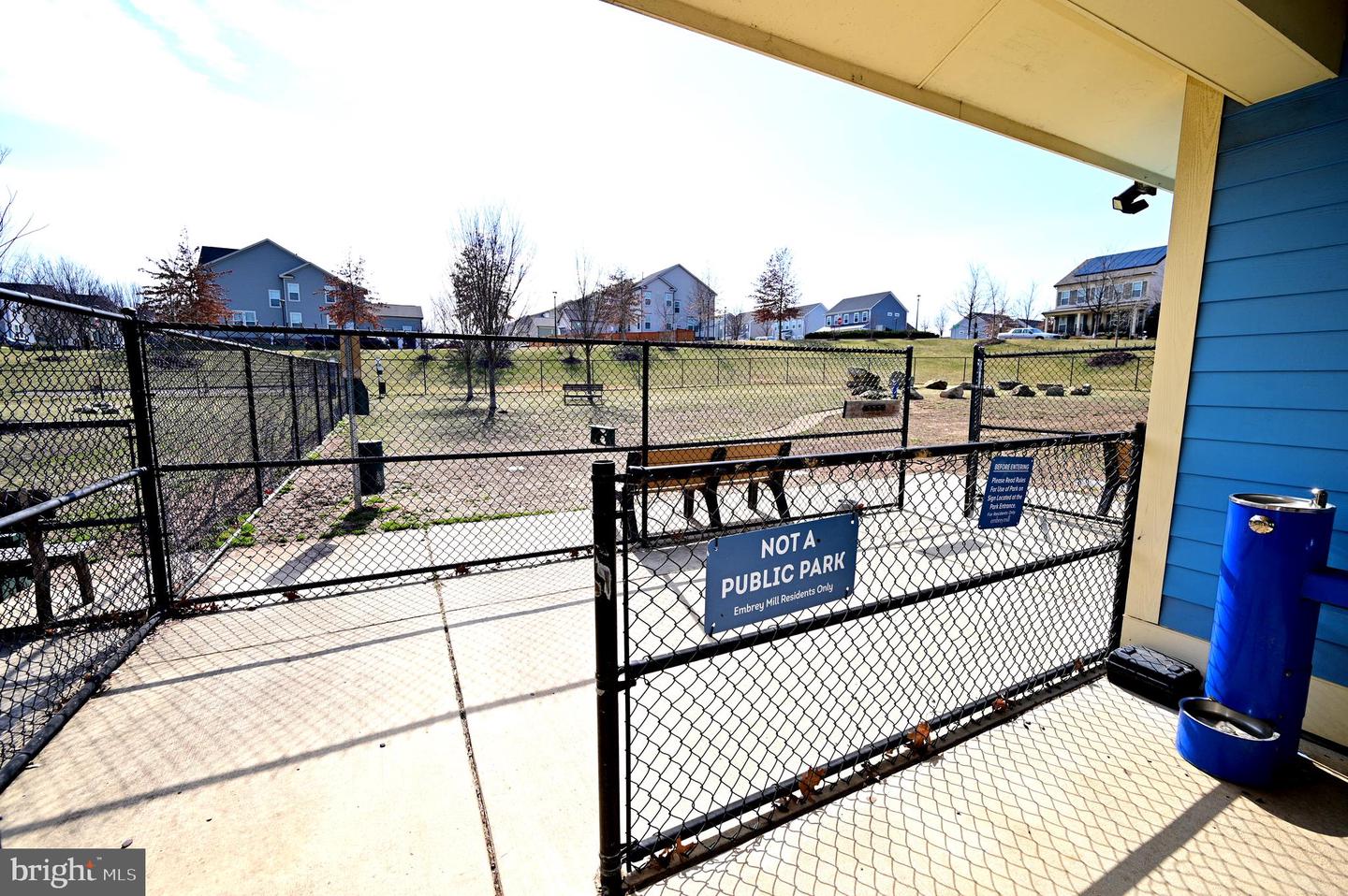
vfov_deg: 77.2
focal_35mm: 15
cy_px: 448
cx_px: 674
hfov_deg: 100.4
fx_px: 561
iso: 100
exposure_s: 1/640
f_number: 4.5
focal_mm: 15
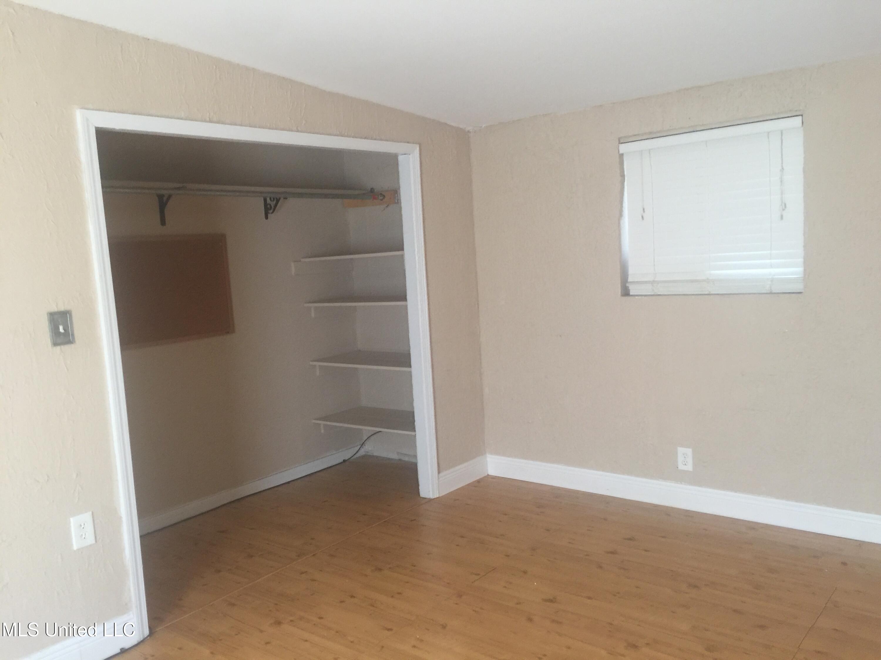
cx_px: 440
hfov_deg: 61.7
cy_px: 330
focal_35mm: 29
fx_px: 738
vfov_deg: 48.2
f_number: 2.2
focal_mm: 4.15
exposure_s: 1/15
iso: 80
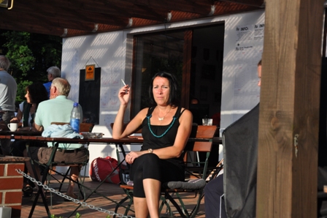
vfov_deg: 18.2
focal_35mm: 75
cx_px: 164
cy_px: 109
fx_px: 681
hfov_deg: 27.0
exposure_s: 1/1250
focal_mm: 50
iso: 400
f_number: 5
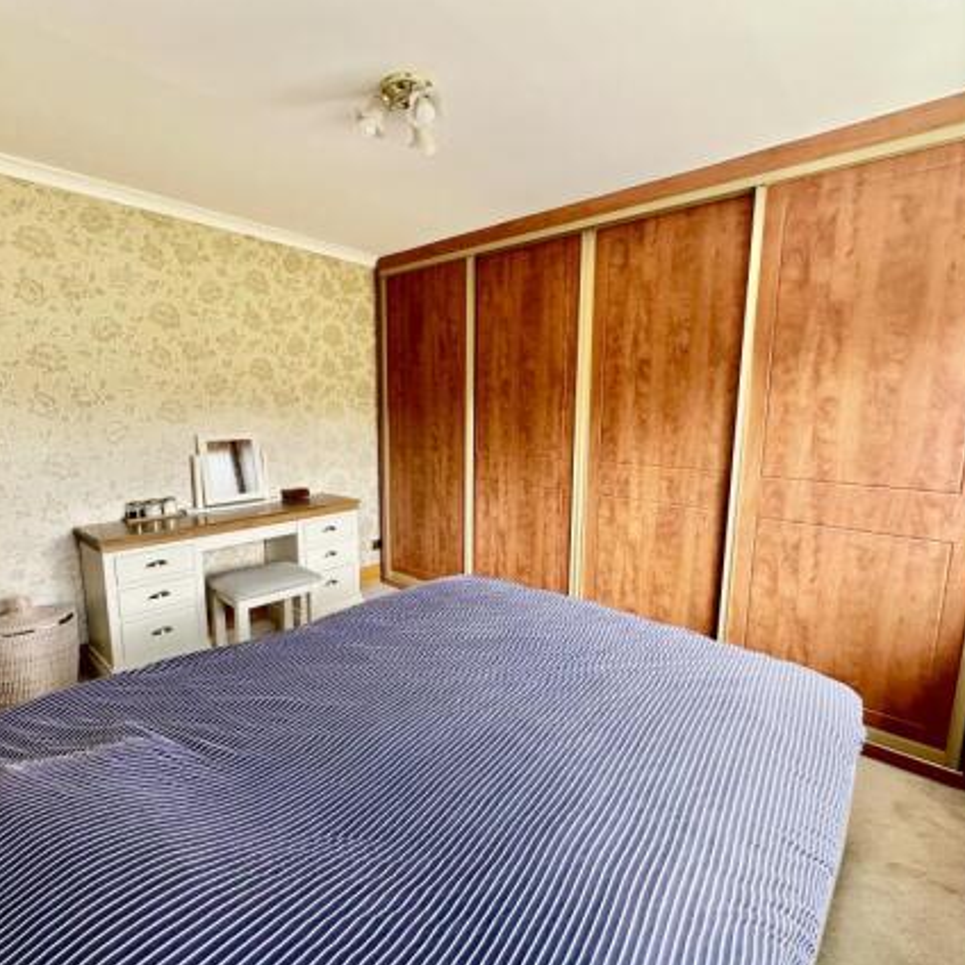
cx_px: 461
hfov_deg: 83.9
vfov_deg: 84.0
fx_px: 536
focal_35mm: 17
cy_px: 486
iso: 160
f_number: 2.2
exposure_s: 1/99
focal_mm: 2.22
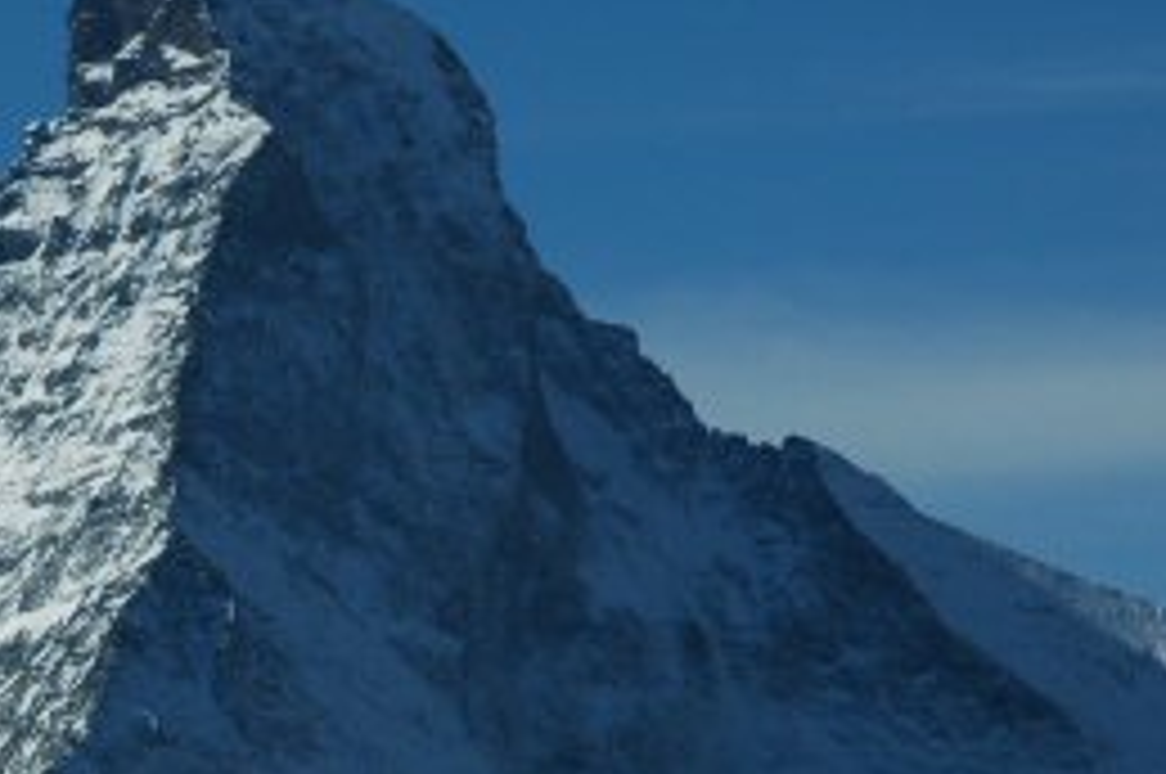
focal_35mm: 449
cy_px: 490
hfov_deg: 4.6
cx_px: 297
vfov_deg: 3.1
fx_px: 14523
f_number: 13
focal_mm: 155
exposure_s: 1/400
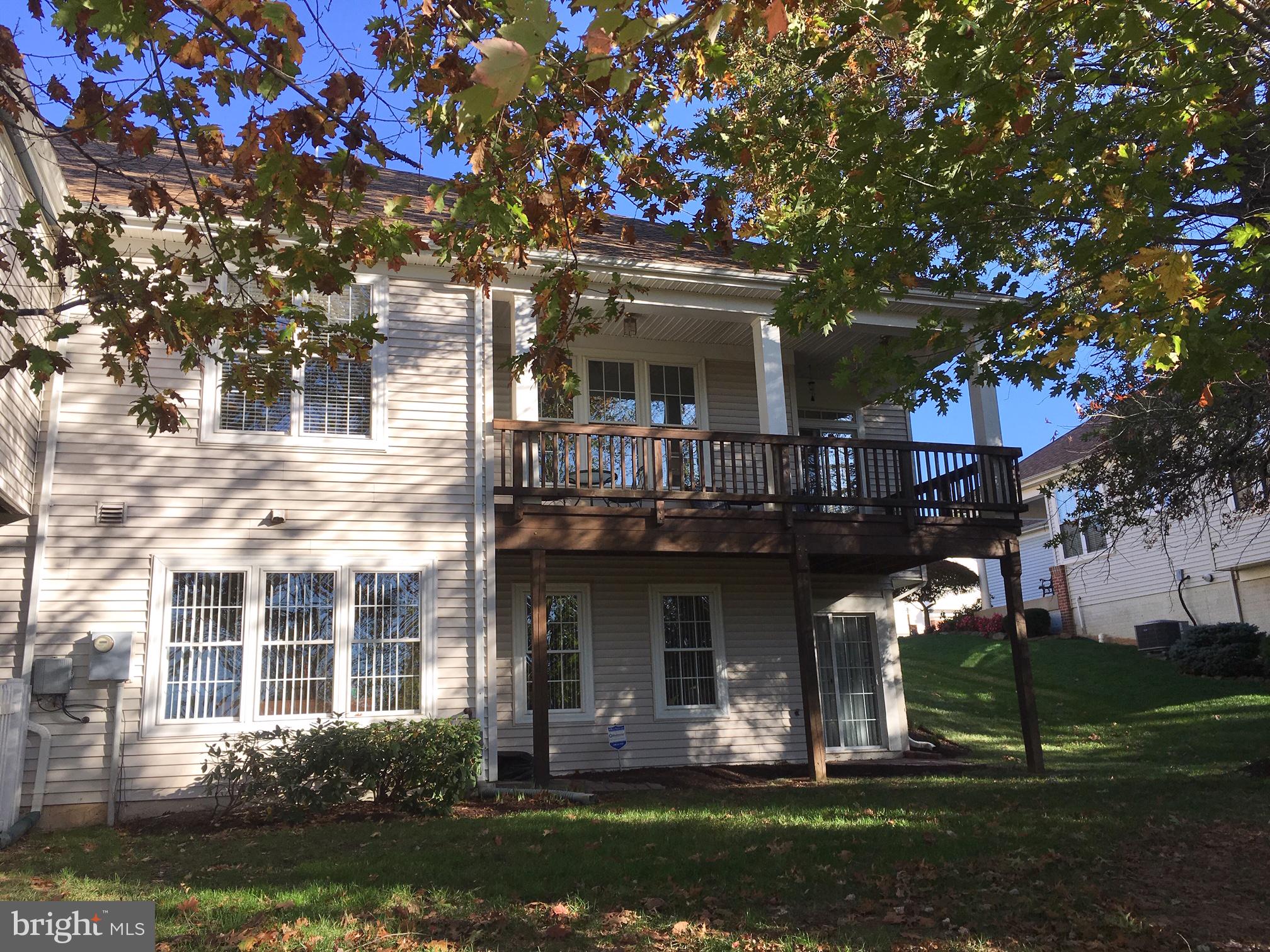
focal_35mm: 29
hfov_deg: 61.7
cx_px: 635
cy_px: 476
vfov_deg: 48.2
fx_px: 1064
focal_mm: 4.15
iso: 25
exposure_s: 1/680
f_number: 2.2
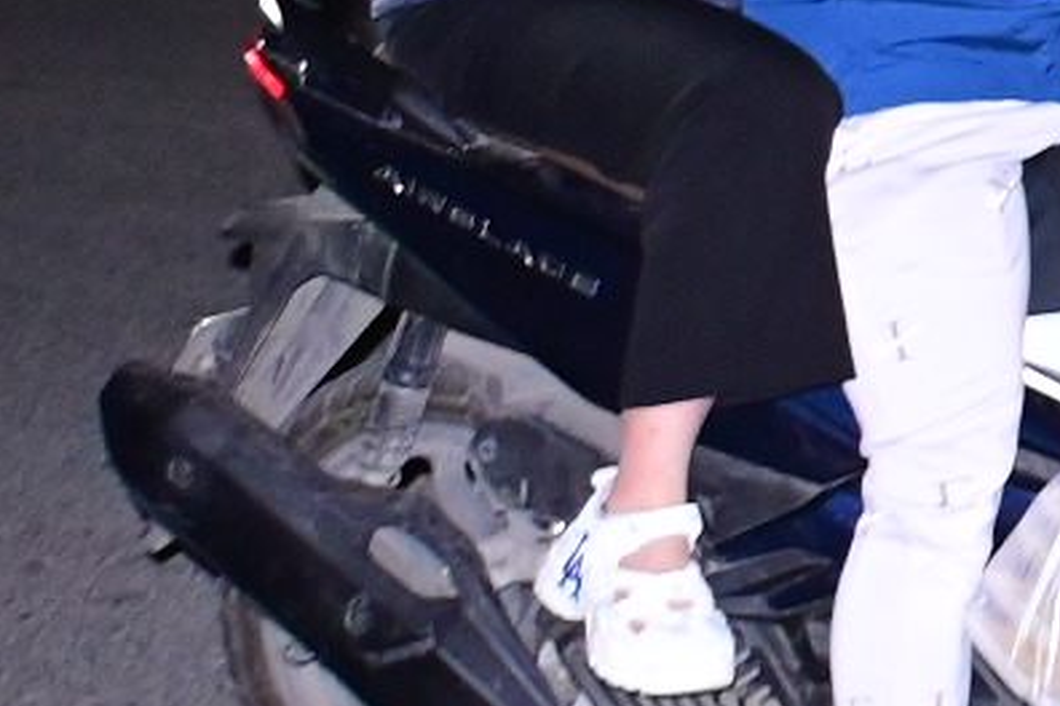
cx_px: 2439
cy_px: -193
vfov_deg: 9.1
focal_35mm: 149
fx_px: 4387
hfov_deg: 11.6
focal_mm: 20
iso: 2000
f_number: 3.5
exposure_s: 1/200
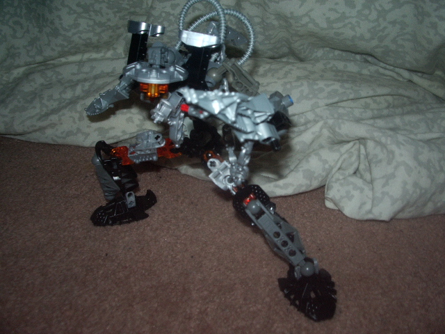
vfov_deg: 40.7
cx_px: 222
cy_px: 167
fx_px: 450
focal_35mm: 35
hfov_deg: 52.6
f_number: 4.3
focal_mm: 5.8
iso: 100
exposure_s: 1/40
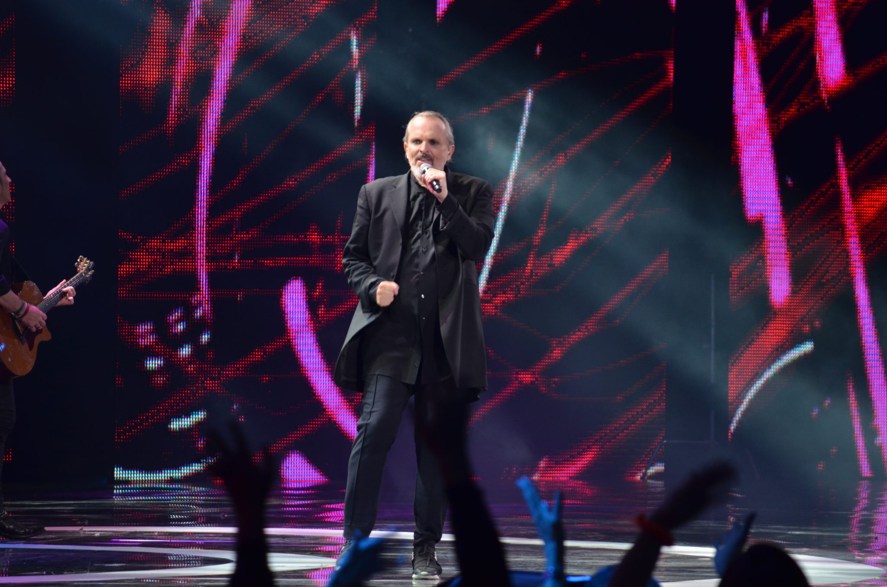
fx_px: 7376
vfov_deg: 4.6
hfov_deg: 6.9
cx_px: 444
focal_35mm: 300
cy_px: 294
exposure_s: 1/125
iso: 800
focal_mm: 200
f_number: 5.6
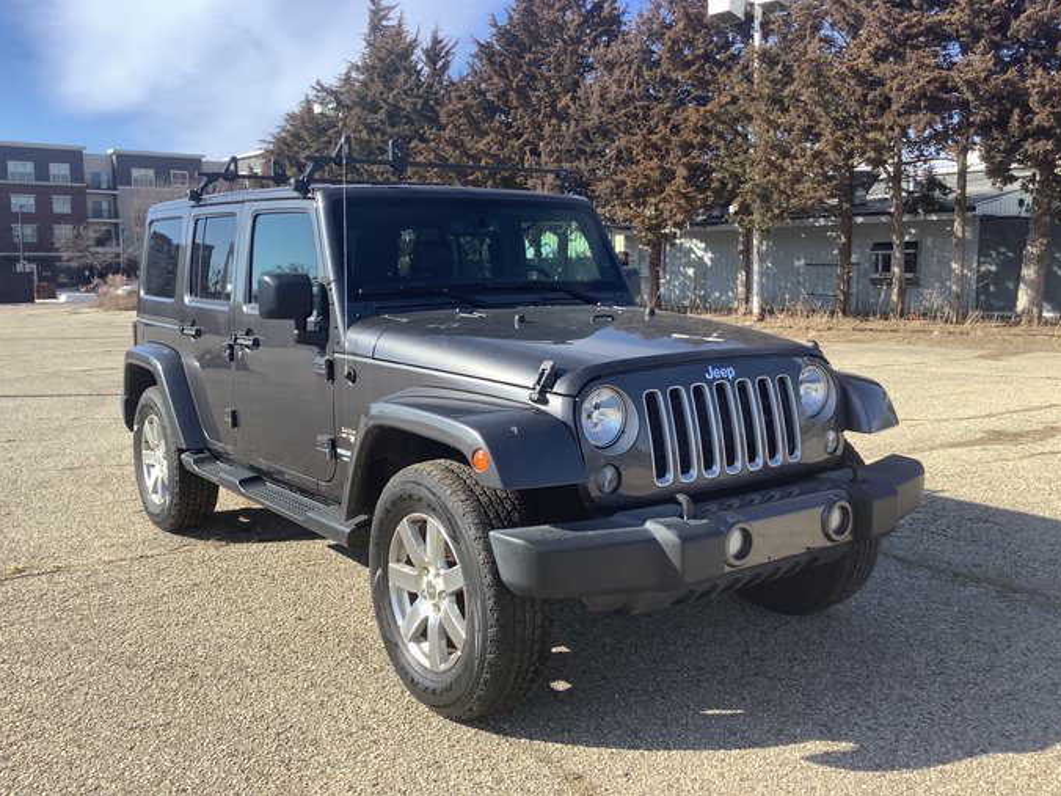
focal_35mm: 33
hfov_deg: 55.3
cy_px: 374
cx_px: 513
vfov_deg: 42.9
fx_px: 1011
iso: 25
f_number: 2.4
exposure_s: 1/721
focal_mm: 3.3
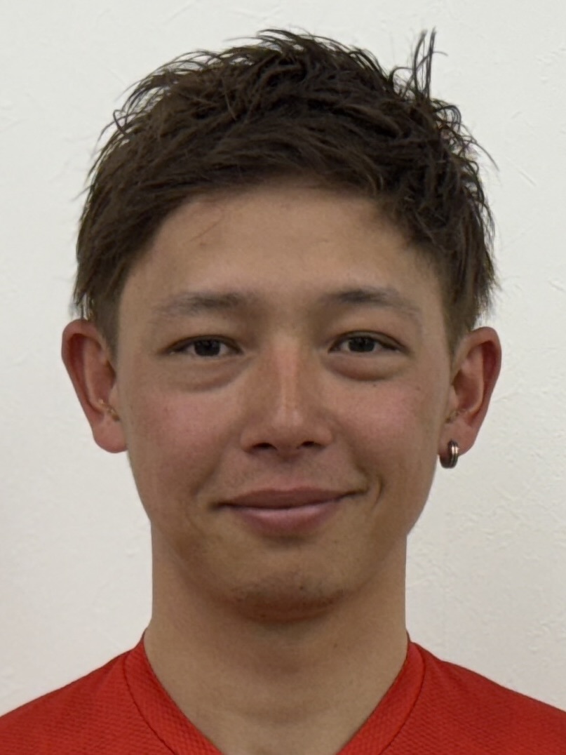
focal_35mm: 48
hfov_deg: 30.3
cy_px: 378
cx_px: 283
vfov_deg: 39.7
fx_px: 1046
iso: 80
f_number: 1.78
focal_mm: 6.76
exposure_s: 1/100
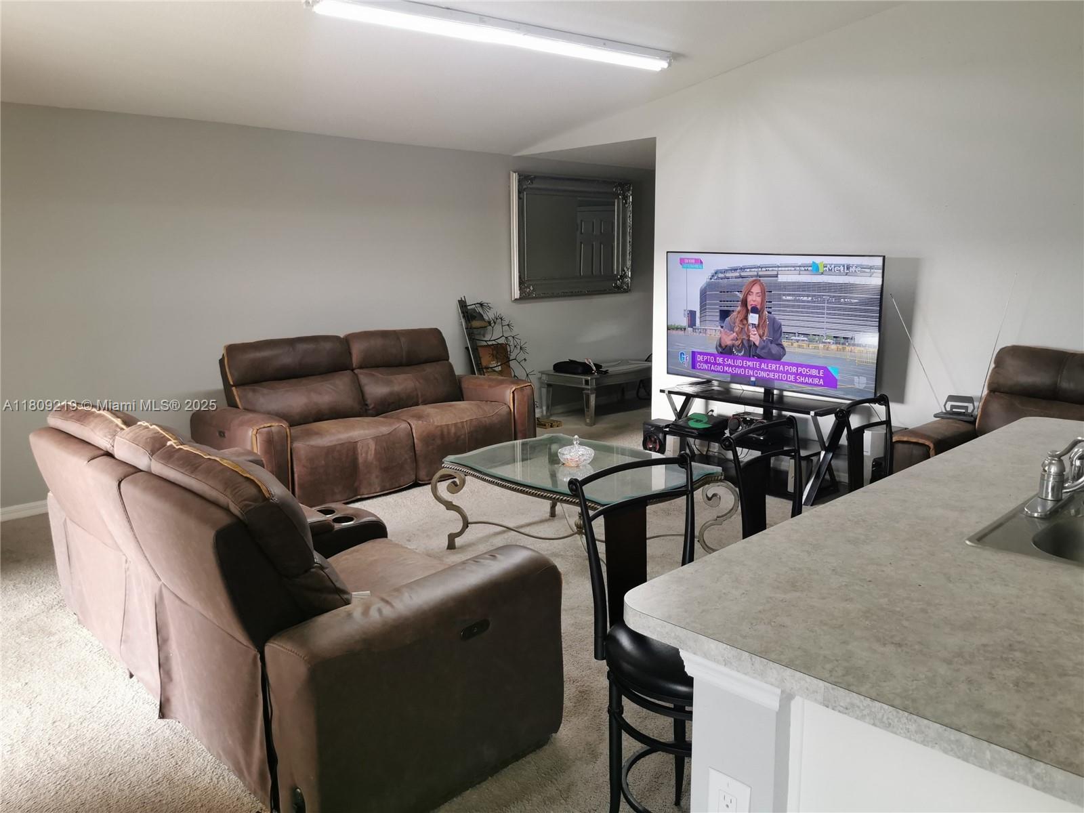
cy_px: 406
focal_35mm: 27
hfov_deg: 65.3
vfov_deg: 51.4
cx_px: 542
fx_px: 846
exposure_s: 1/120
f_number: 1.6
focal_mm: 5.56
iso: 200
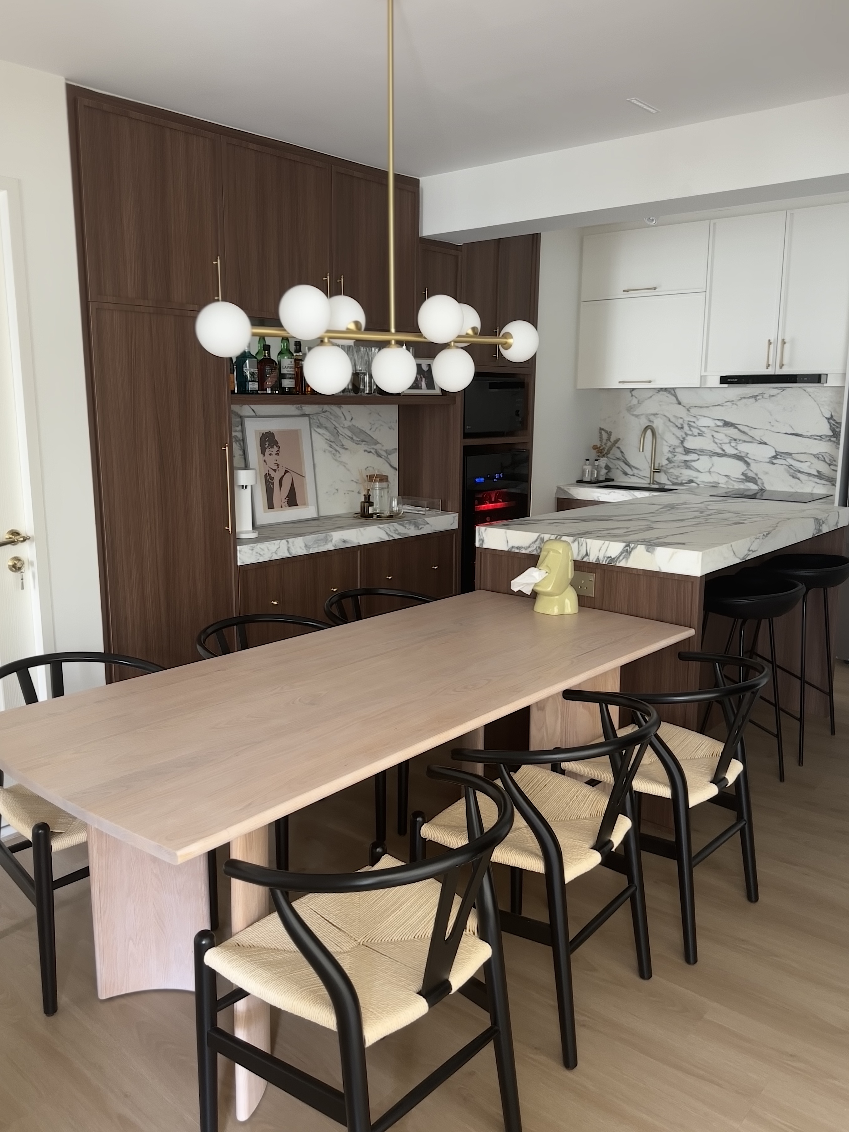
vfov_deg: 71.6
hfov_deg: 56.8
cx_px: 424
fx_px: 785
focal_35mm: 24
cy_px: 566
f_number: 1.78
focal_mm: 6.86
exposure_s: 1/50
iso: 320
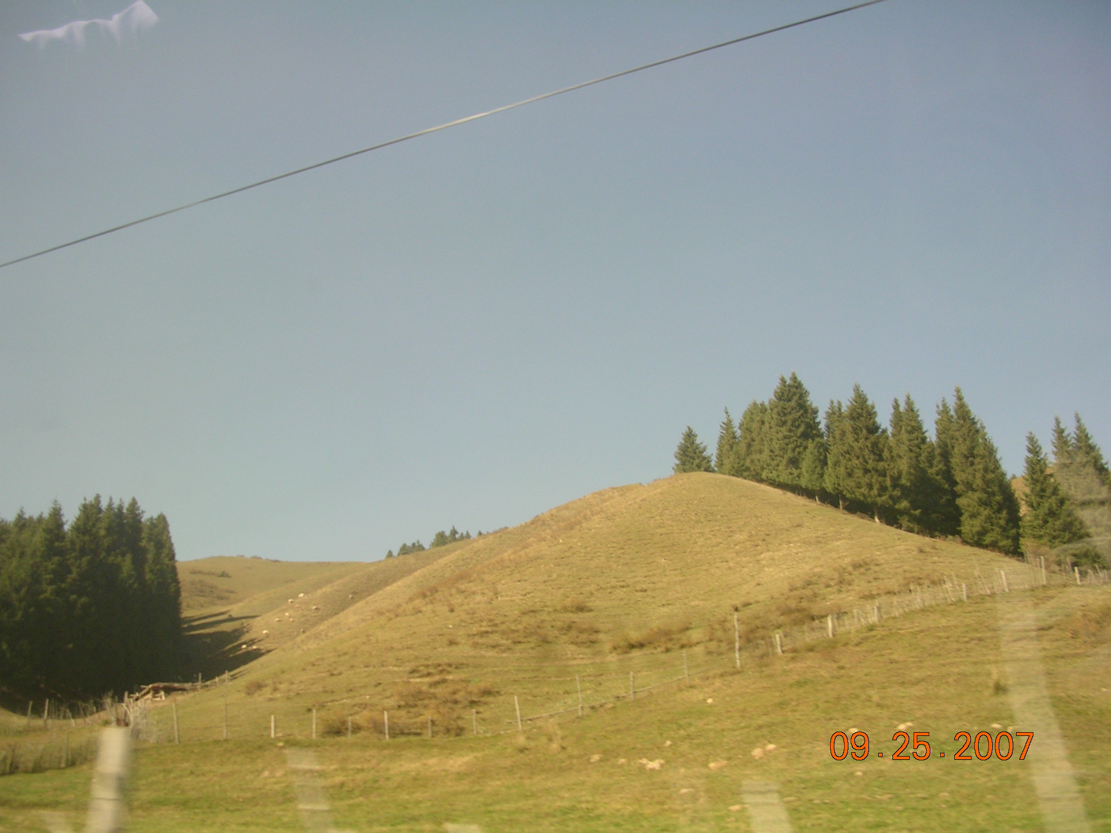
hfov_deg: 49.0
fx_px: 1220
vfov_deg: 37.7
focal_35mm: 38
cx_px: 556
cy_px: 416
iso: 50
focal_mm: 5.8
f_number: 2.8
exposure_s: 1/92.7
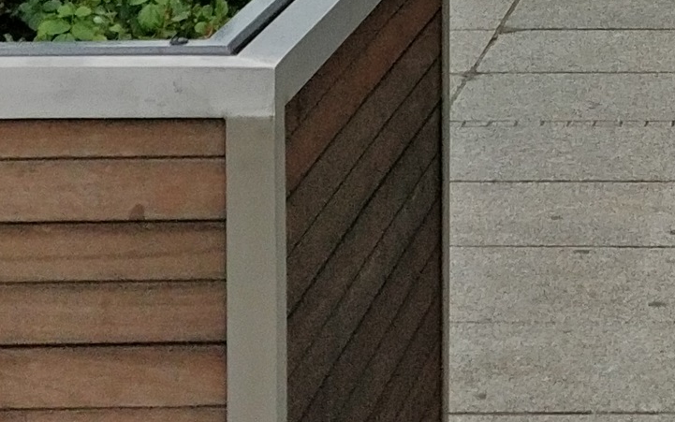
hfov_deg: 18.0
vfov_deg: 9.8
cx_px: 678
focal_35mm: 113
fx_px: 2079
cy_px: -683
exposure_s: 1/539
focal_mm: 5.5
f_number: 2.6
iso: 250
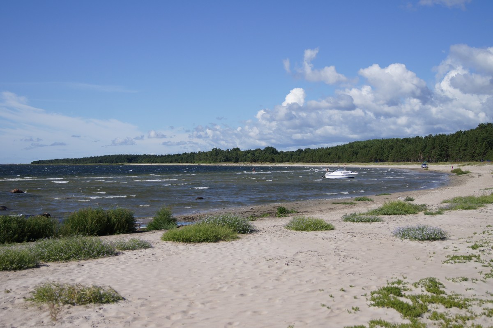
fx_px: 616
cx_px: 246
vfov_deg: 29.8
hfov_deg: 43.6
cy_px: 164
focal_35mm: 45
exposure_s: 1/1600
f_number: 4.5
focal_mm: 30
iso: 100
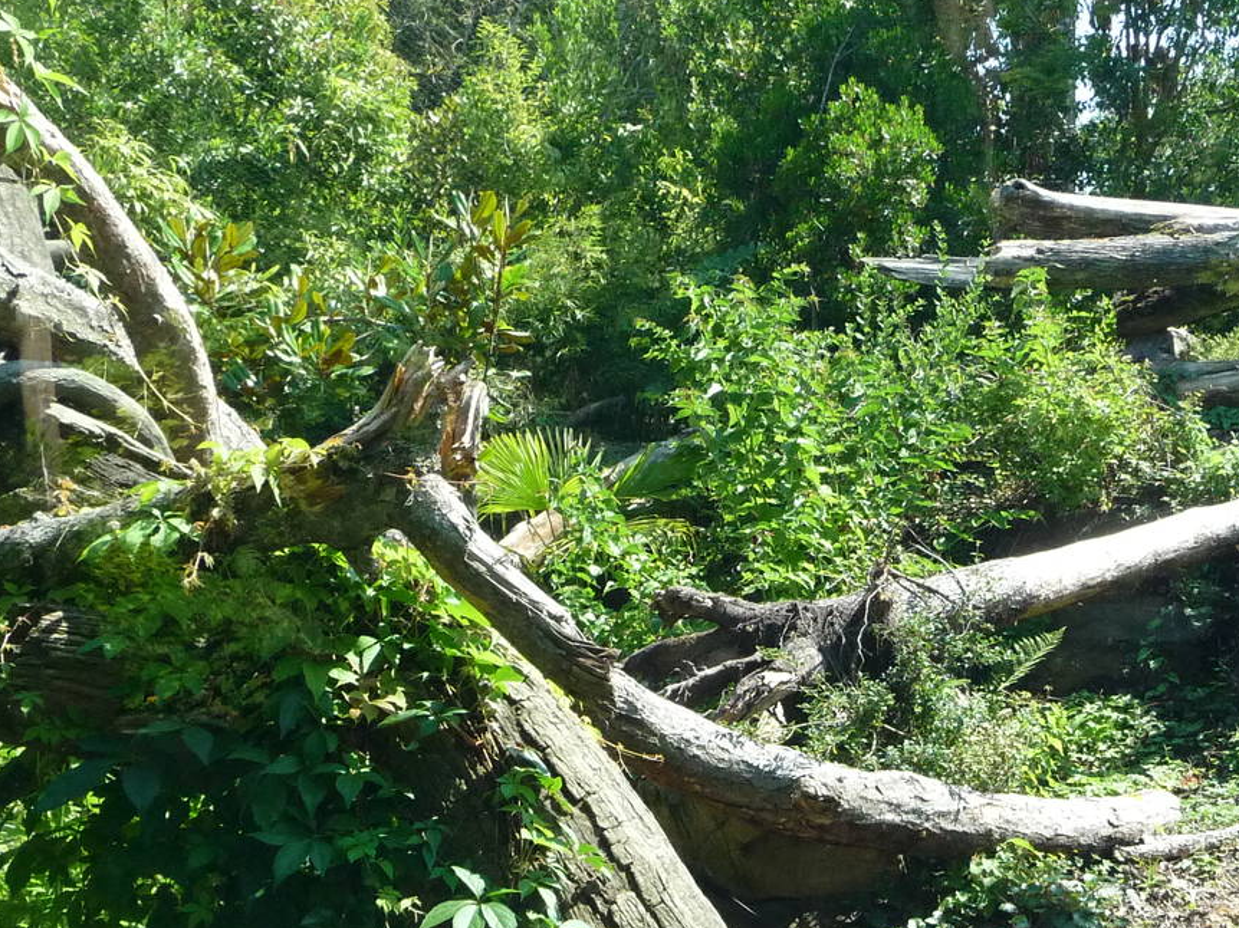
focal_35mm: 52
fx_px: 1861
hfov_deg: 36.6
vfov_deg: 27.6
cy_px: 694
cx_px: 775
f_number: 3.3
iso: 250
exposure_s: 1/500
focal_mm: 4.7
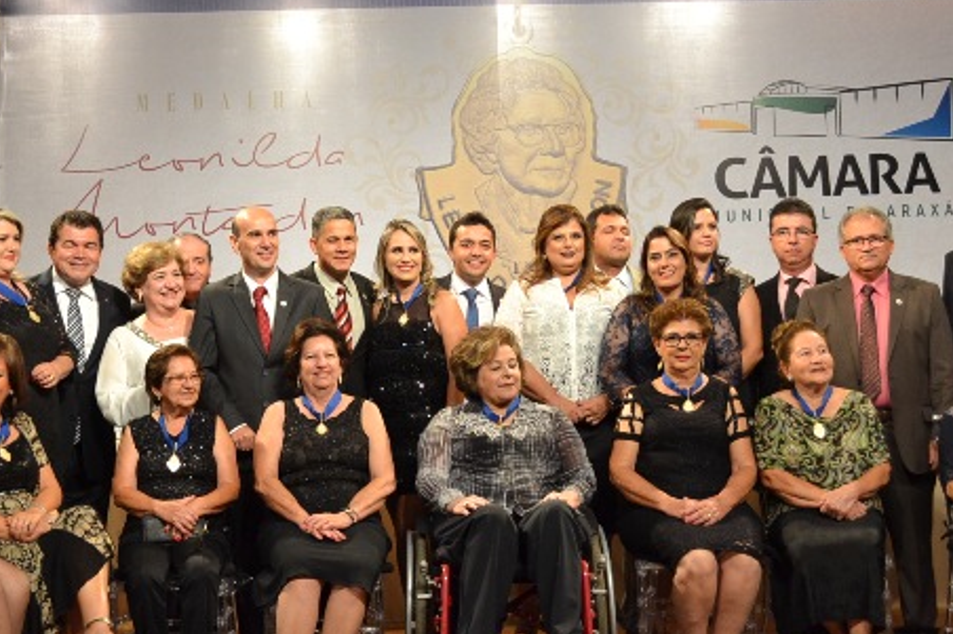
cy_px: 163
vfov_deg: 19.6
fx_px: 1826
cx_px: 422
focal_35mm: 69
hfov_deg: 29.2
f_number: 4.2
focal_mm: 26
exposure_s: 1/60
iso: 1000
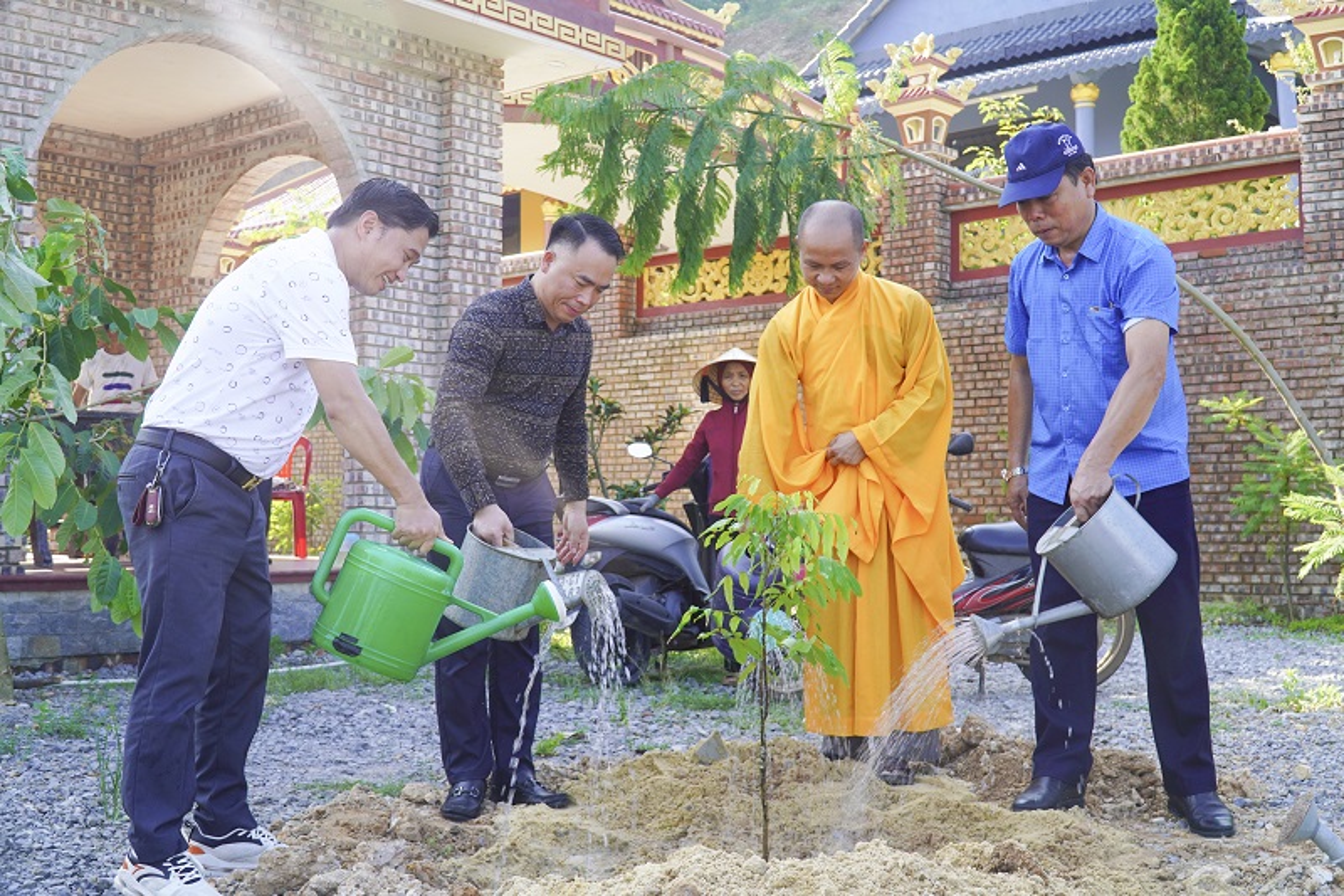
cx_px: 672
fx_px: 1344
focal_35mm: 36
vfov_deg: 36.9
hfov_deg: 53.1
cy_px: 448
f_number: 4.5
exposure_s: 1/125
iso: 100
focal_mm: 24
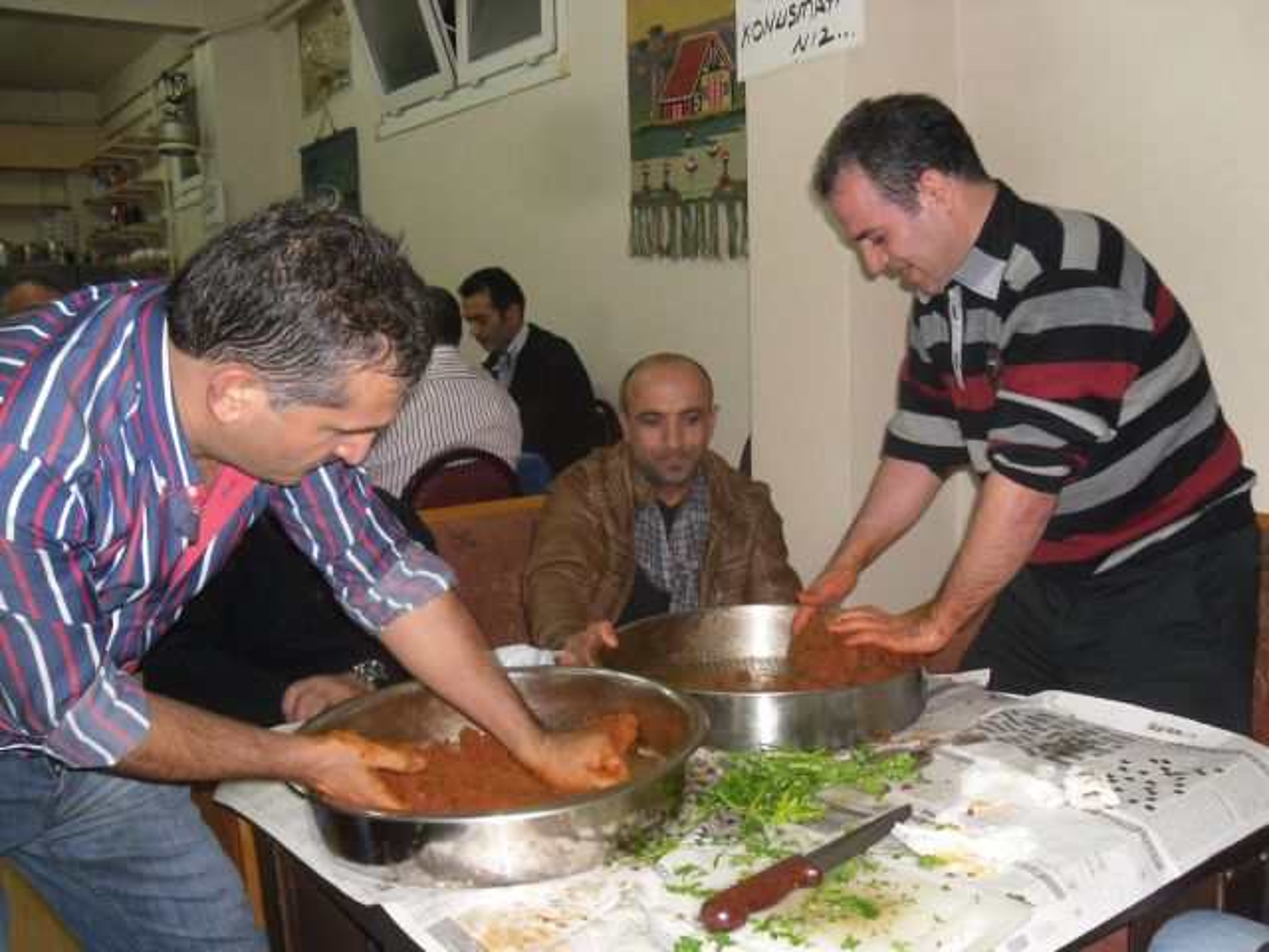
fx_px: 1246
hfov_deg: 54.0
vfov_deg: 41.8
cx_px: 634
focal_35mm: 34
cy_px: 476
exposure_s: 1/45
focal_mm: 6
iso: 200
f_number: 2.8
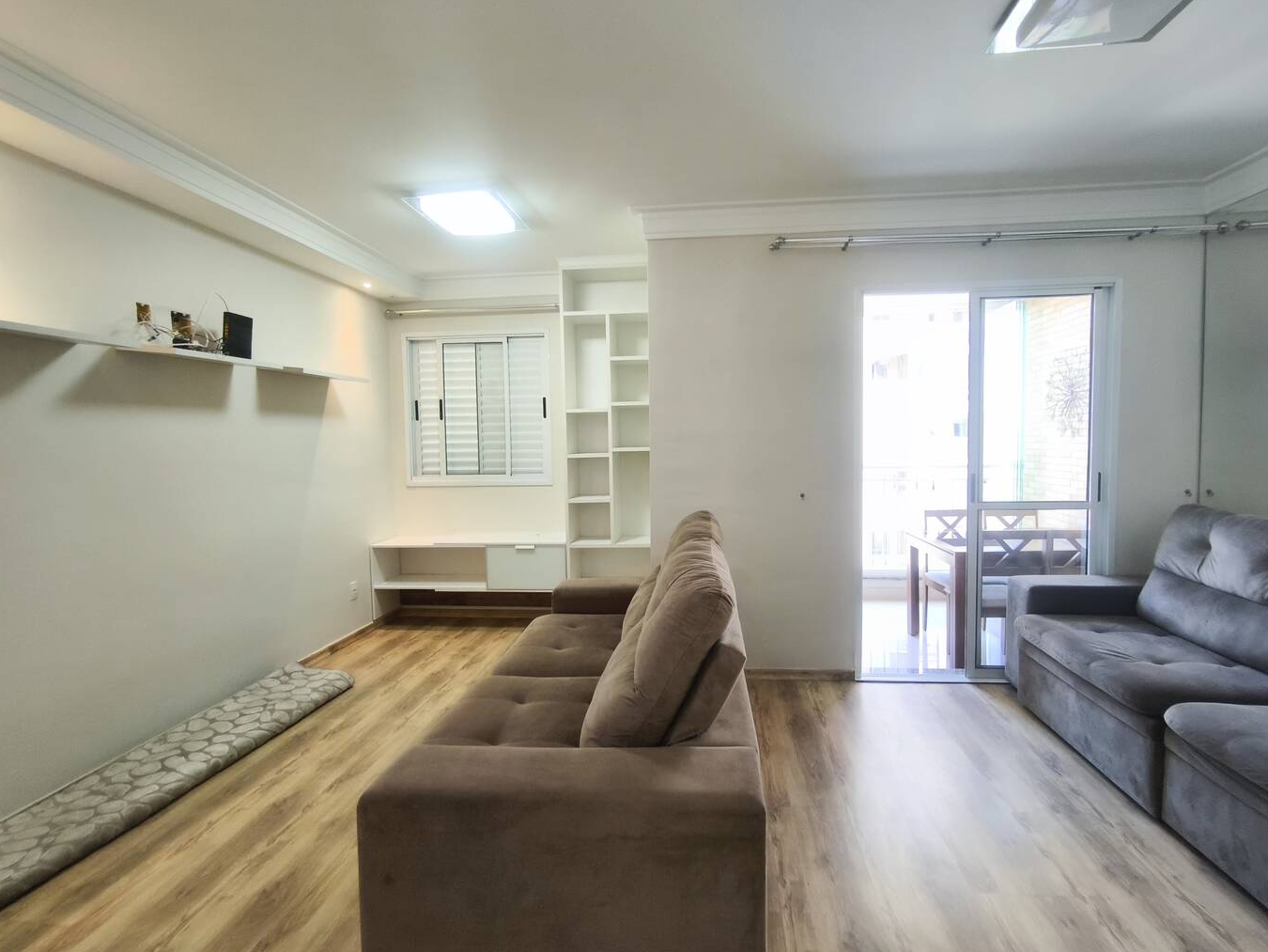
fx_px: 586
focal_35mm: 16
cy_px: 463
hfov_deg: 94.4
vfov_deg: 78.1
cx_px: 672
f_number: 2.2
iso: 160
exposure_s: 1/40
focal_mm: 1.91
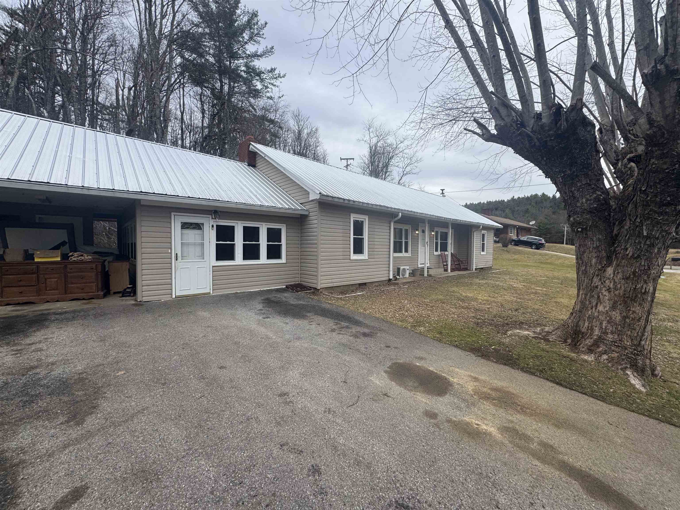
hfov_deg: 102.1
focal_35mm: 14
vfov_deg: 85.7
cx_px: 340
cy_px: 255
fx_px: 275
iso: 40
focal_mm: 2.22
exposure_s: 1/631
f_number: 2.2
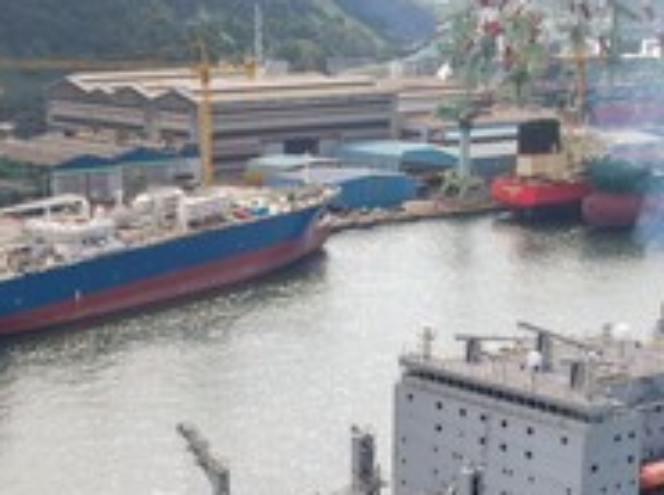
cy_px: 570
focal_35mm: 78
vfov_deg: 18.0
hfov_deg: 25.1
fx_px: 1493
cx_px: 305
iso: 100
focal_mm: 4.5
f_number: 2.8
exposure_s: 1/320
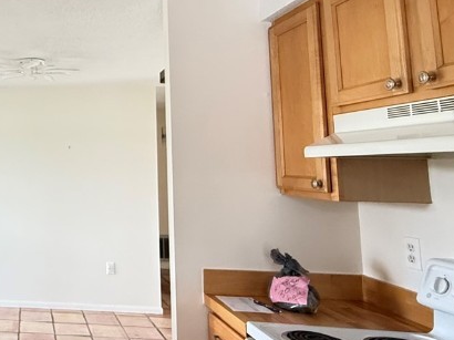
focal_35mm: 35
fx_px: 459
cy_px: 115
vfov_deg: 40.2
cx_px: -9
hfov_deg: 44.1
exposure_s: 1/60
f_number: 2.2
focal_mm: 2.22
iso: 640
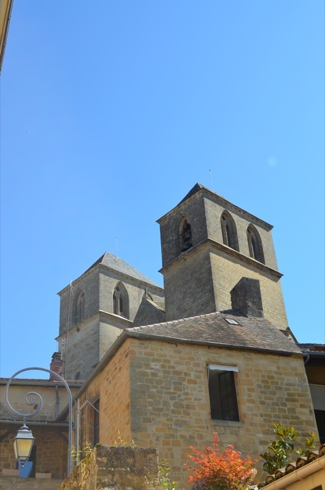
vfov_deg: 41.2
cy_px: 245
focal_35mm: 48
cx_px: 162
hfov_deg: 28.0
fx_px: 653
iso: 160
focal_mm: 32
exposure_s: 1/250
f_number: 8
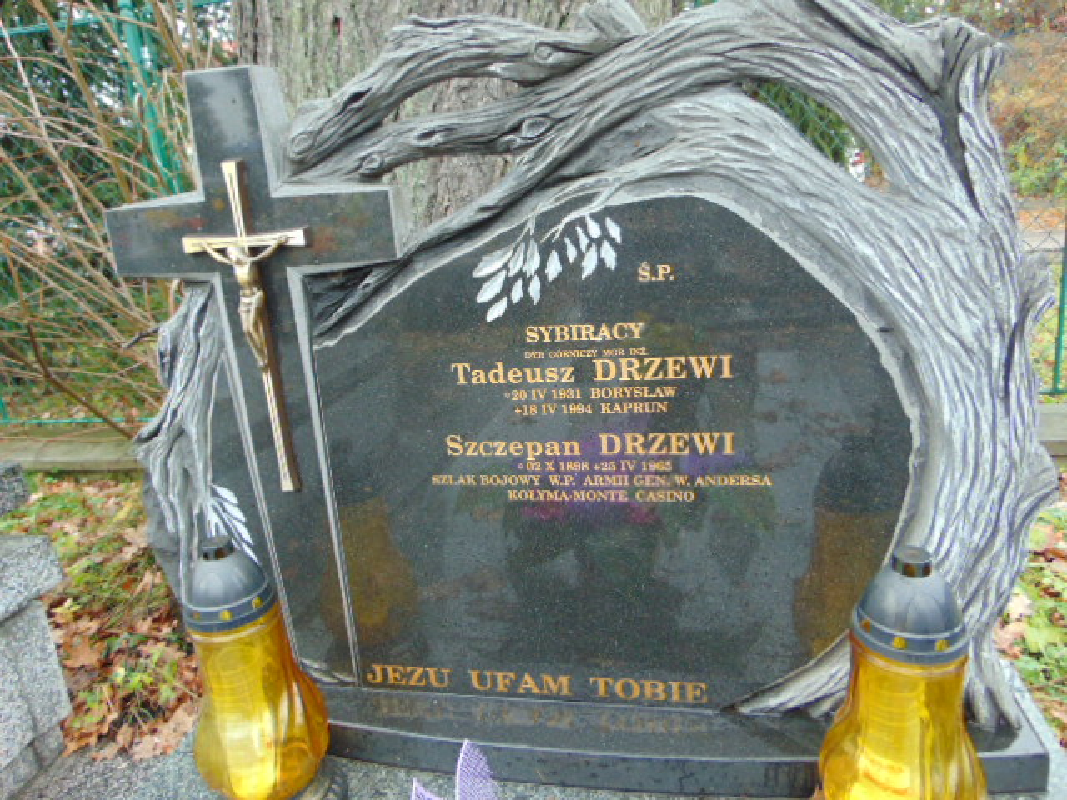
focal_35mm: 25
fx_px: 771
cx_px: 534
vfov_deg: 54.9
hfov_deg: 69.4
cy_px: 400
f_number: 3
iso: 160
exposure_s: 1/80
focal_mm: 4.5
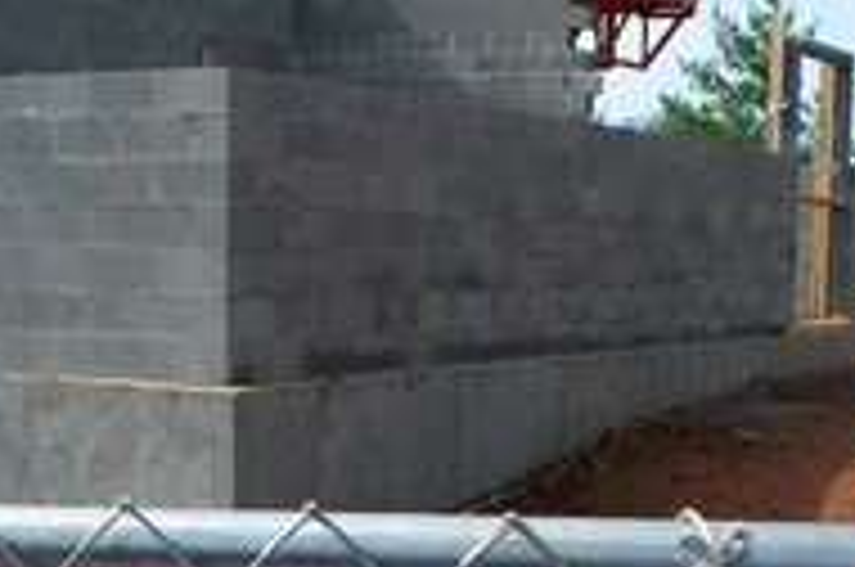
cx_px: 670
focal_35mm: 79
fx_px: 1873
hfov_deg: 25.3
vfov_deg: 16.9
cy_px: 526
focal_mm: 7.54
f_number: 5
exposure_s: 1/250
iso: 64
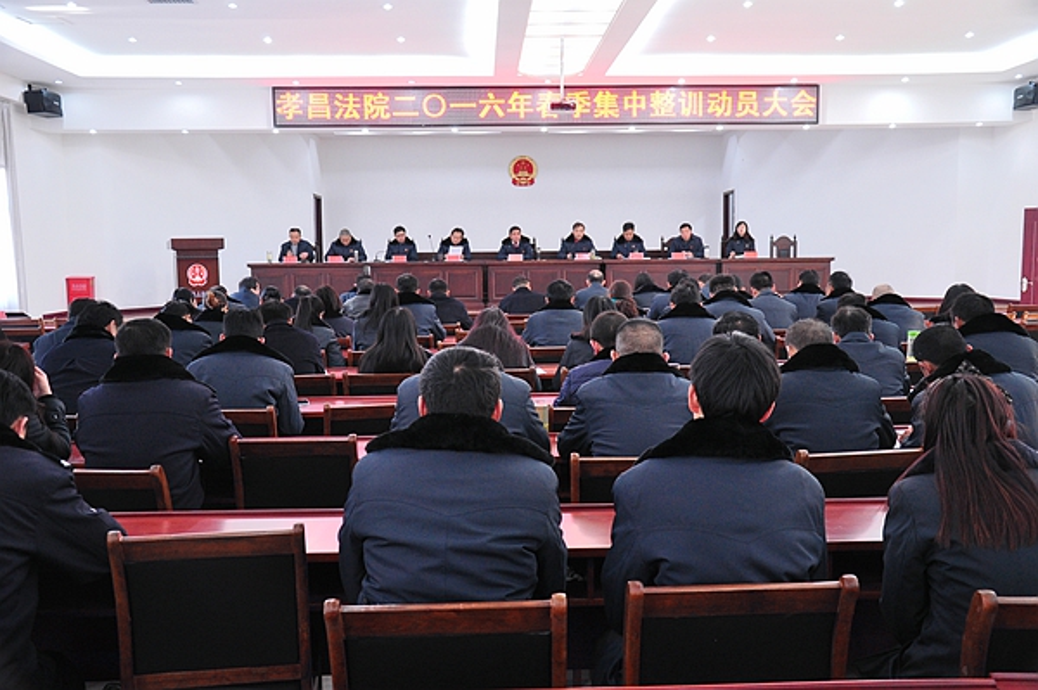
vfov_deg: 36.8
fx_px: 1037
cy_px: 345
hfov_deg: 53.2
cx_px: 519
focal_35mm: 36
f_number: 4
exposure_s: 1/20
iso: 800
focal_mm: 24
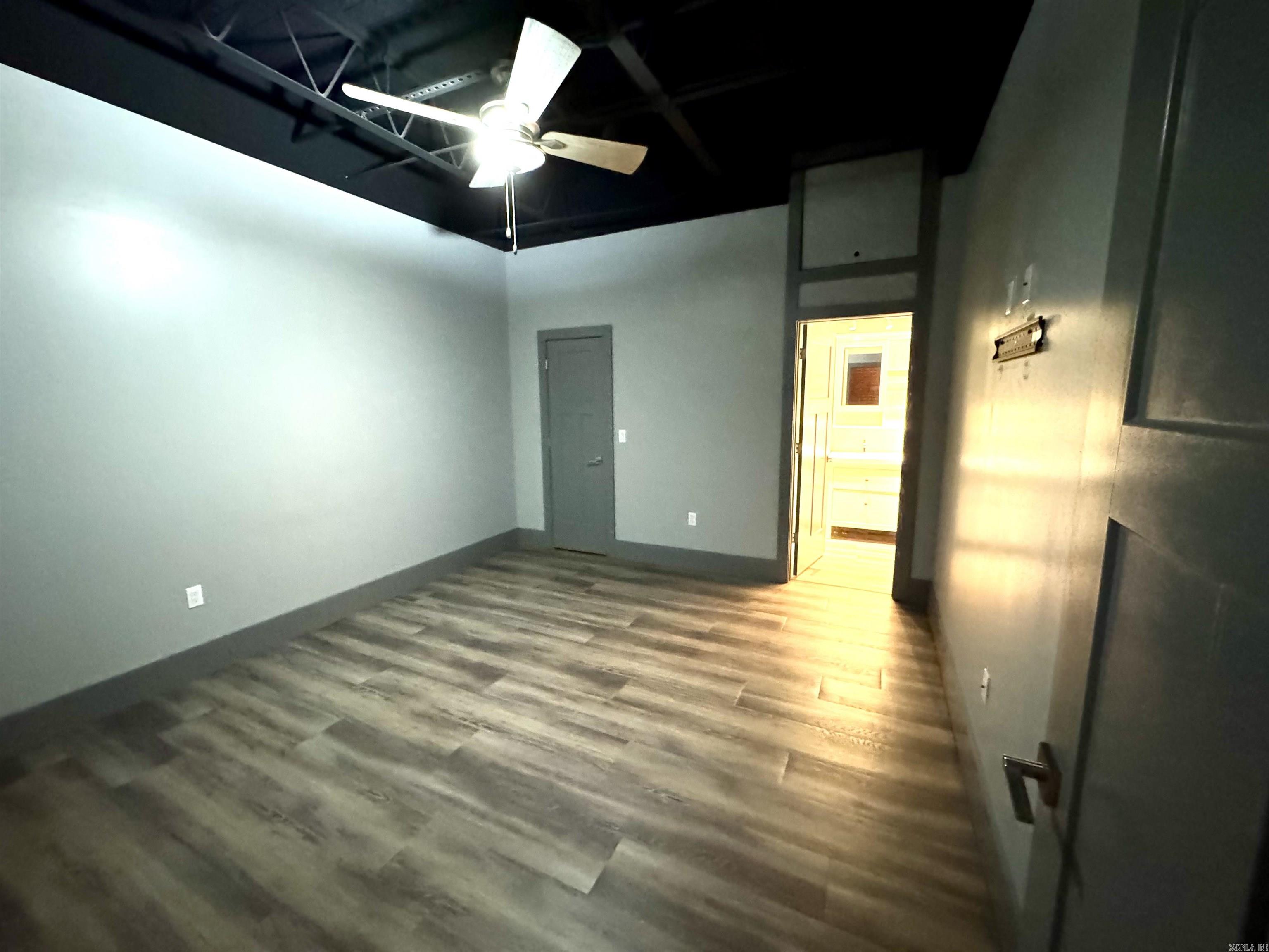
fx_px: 513
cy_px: 476
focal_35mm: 14
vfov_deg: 85.7
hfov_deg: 102.1
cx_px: 634
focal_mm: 2.22
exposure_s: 1/30
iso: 1250
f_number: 2.2
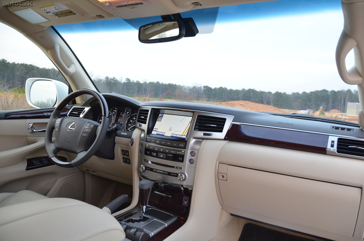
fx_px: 272
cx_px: 182
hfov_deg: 67.5
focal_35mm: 27
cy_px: 120
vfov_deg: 47.7
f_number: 3.5
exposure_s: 1/200
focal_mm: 18
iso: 1600
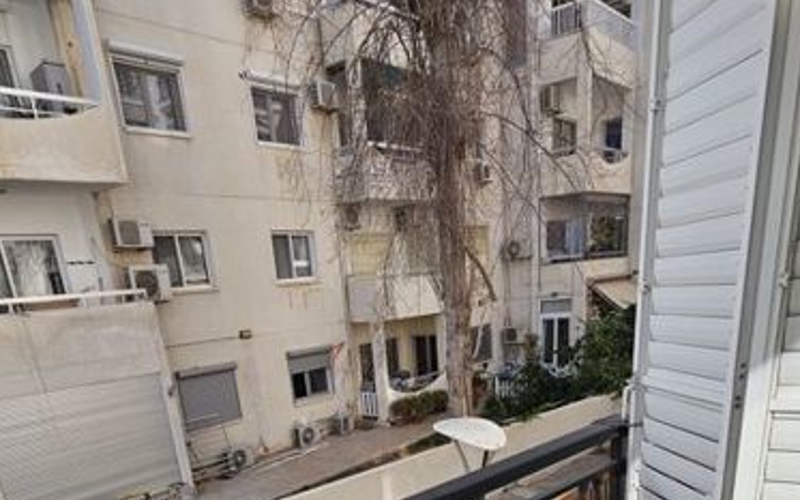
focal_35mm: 26
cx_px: 376
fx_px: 567
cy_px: 532
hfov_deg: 70.4
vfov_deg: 39.9
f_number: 2.2
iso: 50
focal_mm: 2.2
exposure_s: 1/1493
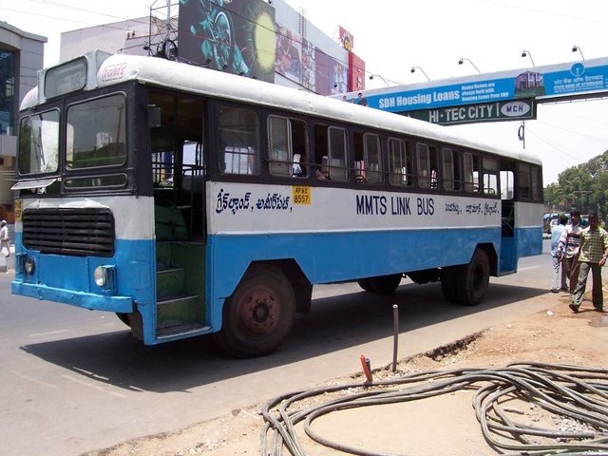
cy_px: 228
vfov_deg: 41.8
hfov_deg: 54.0
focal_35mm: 34
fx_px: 597
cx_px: 304
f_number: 5.6
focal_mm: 5.6
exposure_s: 1/350
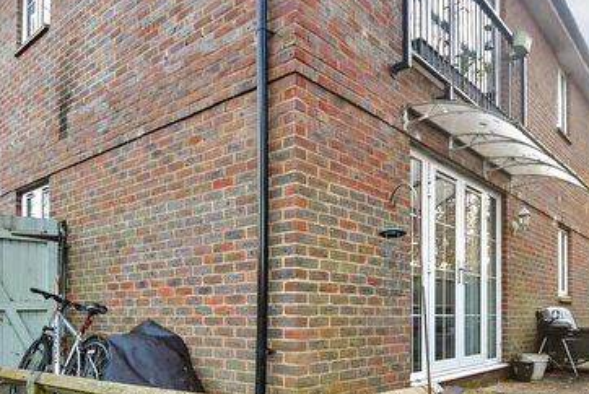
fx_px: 475
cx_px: 296
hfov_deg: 63.6
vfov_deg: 43.0
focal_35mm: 29
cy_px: 315
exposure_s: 1/10
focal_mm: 10
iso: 160
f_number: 8
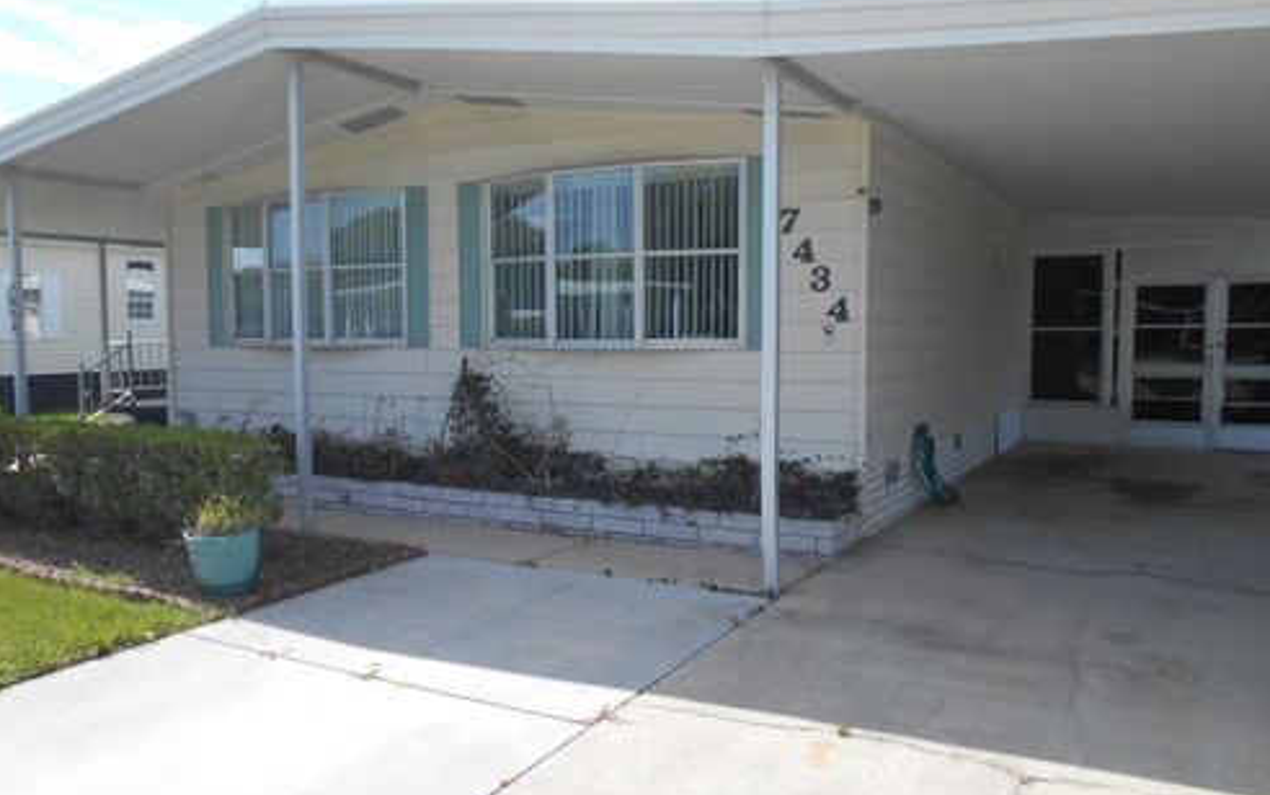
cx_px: 640
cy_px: 401
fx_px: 970
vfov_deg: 44.6
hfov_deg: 66.4
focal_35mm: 28
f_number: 3.2
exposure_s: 1/640
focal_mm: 4.6
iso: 80
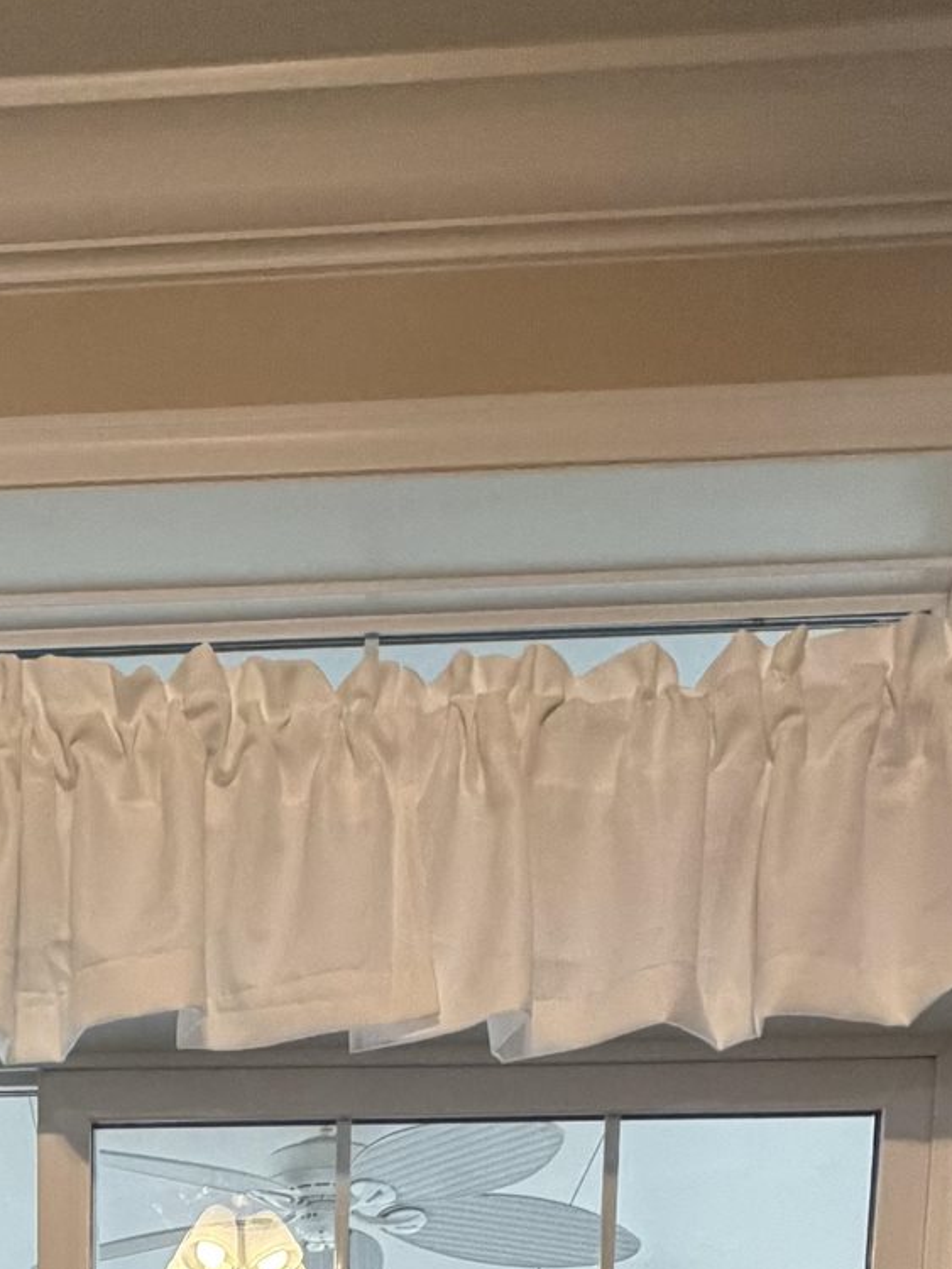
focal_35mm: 43
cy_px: 1890
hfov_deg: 32.1
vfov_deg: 28.7
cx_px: 108
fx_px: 1576
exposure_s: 1/120
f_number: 2.2
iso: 320
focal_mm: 2.22
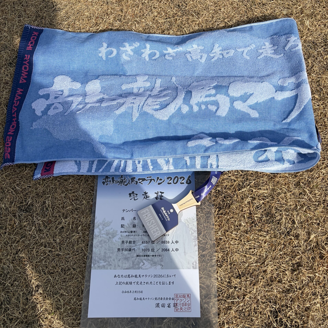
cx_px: 165
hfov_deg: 52.5
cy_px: 159
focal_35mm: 31
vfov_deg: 52.5
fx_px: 332
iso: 64
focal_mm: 5.96
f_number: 1.6
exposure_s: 1/8850
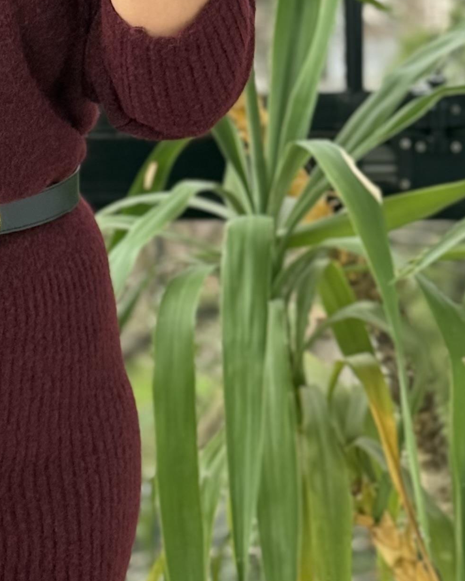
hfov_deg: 10.0
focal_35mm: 153
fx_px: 2632
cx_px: -63
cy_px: 113
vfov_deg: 12.5
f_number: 1.78
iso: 100
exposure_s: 1/242
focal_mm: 6.76
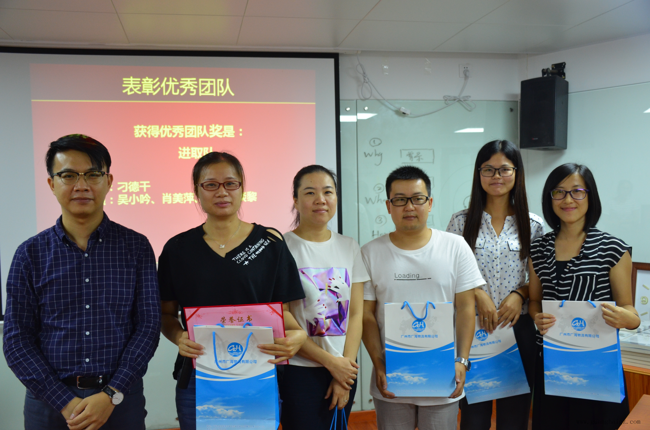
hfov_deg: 53.2
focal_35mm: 36
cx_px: 325
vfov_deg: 36.7
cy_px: 215
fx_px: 649
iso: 800
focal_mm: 24
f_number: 3.8
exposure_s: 1/60
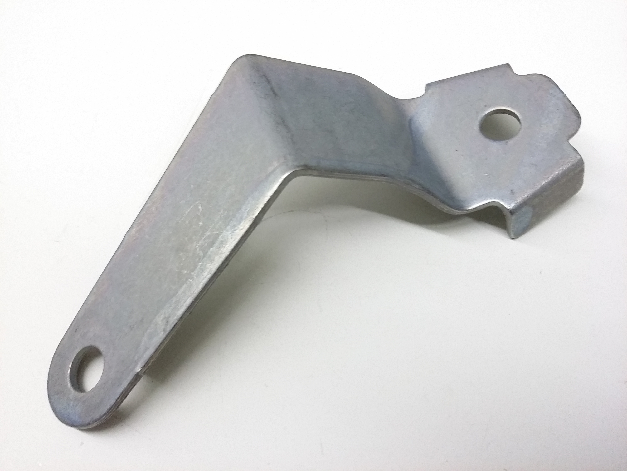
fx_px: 580
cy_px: 236
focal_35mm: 32
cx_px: 314
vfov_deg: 44.2
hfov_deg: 56.8
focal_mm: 3.4
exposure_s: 1/15
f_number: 2.4
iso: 200
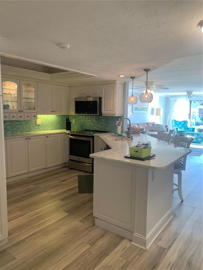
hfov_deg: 53.1
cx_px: 102
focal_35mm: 26
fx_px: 203
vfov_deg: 67.3
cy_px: 135
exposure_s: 1/120
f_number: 1.8
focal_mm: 4.25
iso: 80
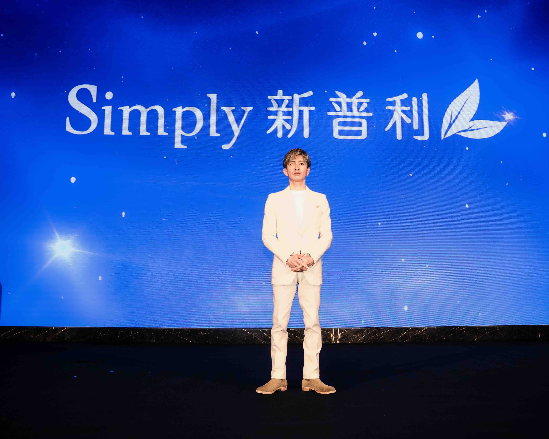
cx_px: 294
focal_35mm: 33
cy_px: 219
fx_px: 540
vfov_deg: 44.3
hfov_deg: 53.9
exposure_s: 1/250
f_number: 7.1
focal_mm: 29.2
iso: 1250
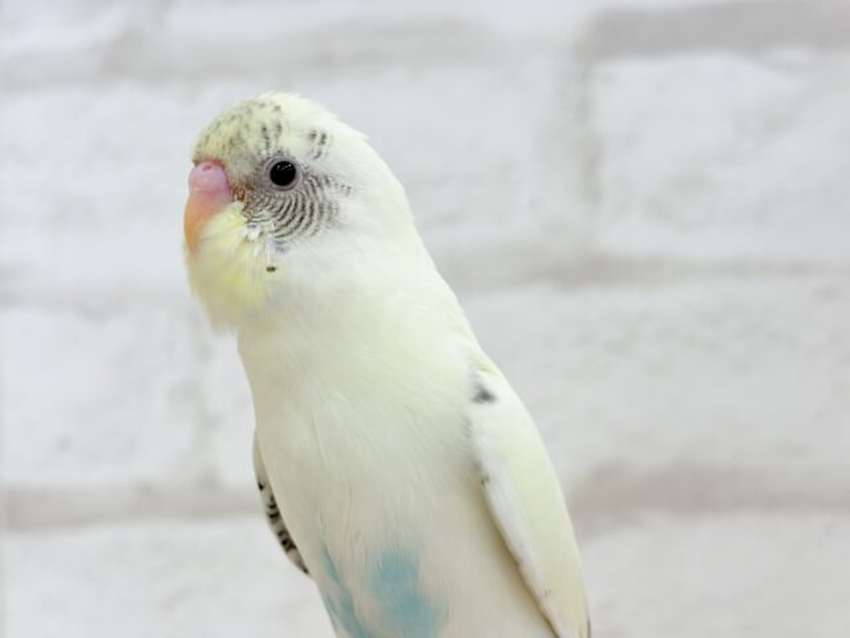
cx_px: 425
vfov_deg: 28.0
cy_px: 319
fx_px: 1277
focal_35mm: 52
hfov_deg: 36.8
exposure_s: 1/50
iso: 32
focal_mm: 5.96
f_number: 1.6
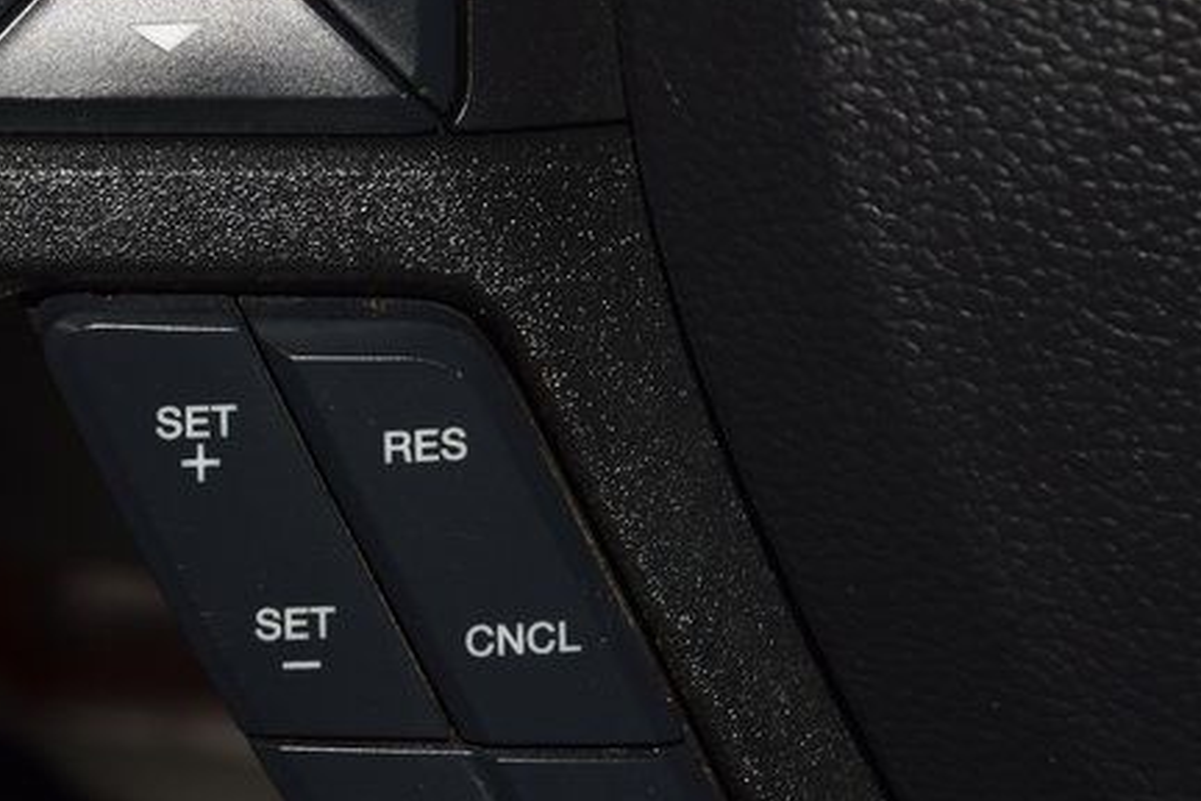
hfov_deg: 8.3
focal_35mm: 249
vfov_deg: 5.5
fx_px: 8306
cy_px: 110
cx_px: 267
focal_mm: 70
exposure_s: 1/125
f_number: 8
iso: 100
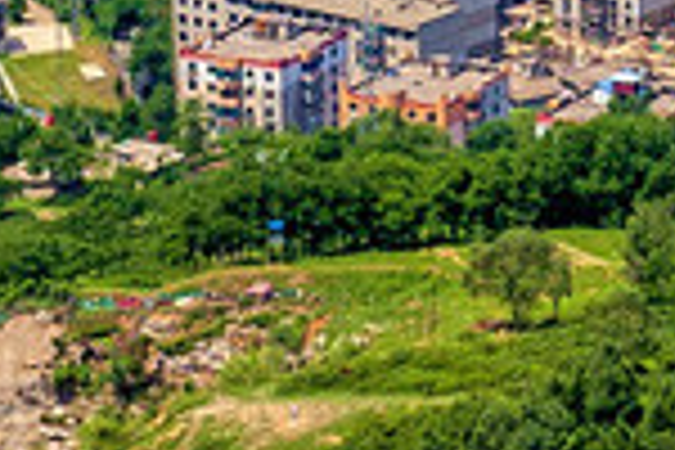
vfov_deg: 3.3
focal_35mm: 399
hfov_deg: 4.8
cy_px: -1294
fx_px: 7481
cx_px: 2259
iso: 200
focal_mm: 50
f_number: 8
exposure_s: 1/800
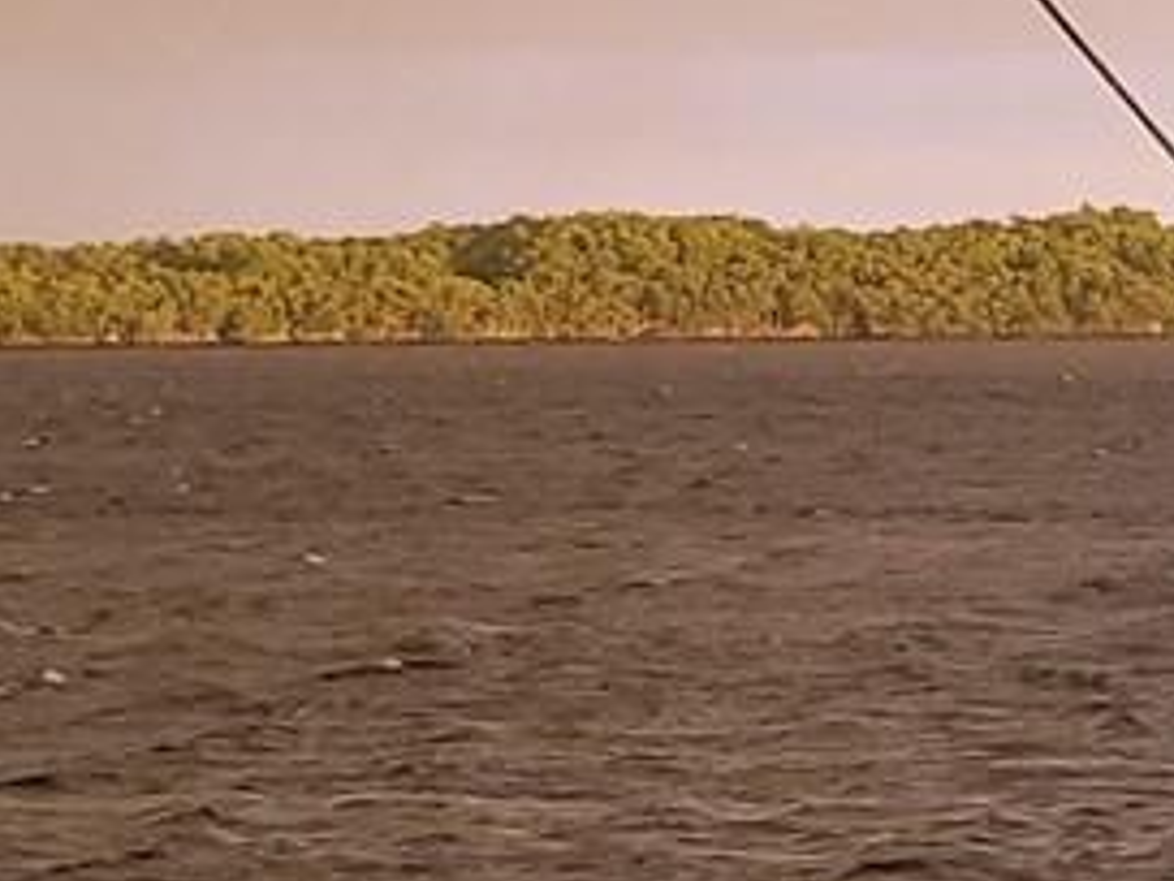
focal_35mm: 153
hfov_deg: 12.9
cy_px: -691
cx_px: 816
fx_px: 5189
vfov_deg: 9.3
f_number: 1.8
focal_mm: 5.4
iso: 125
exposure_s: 1/60
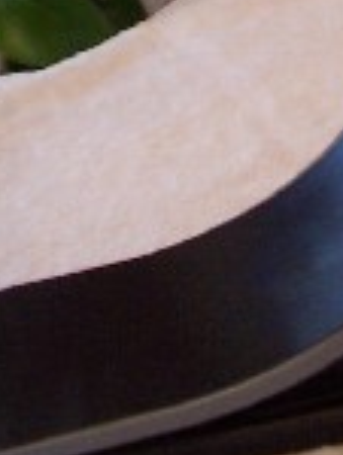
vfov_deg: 13.6
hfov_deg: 10.6
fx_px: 1792
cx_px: 470
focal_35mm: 136
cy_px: -224
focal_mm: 5.6
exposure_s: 1/8
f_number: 2.7
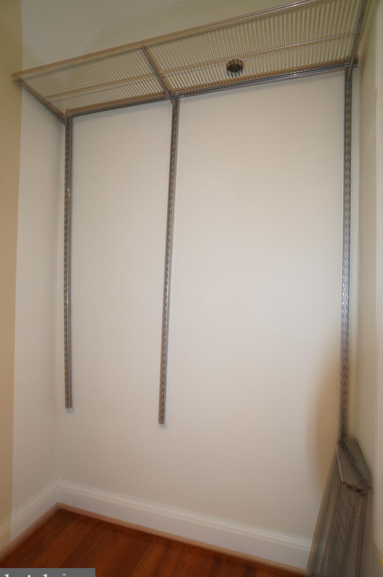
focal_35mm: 25
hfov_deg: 51.2
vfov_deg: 71.5
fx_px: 400
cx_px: 197
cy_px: 300
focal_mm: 16
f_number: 5.6
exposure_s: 1/3
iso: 100
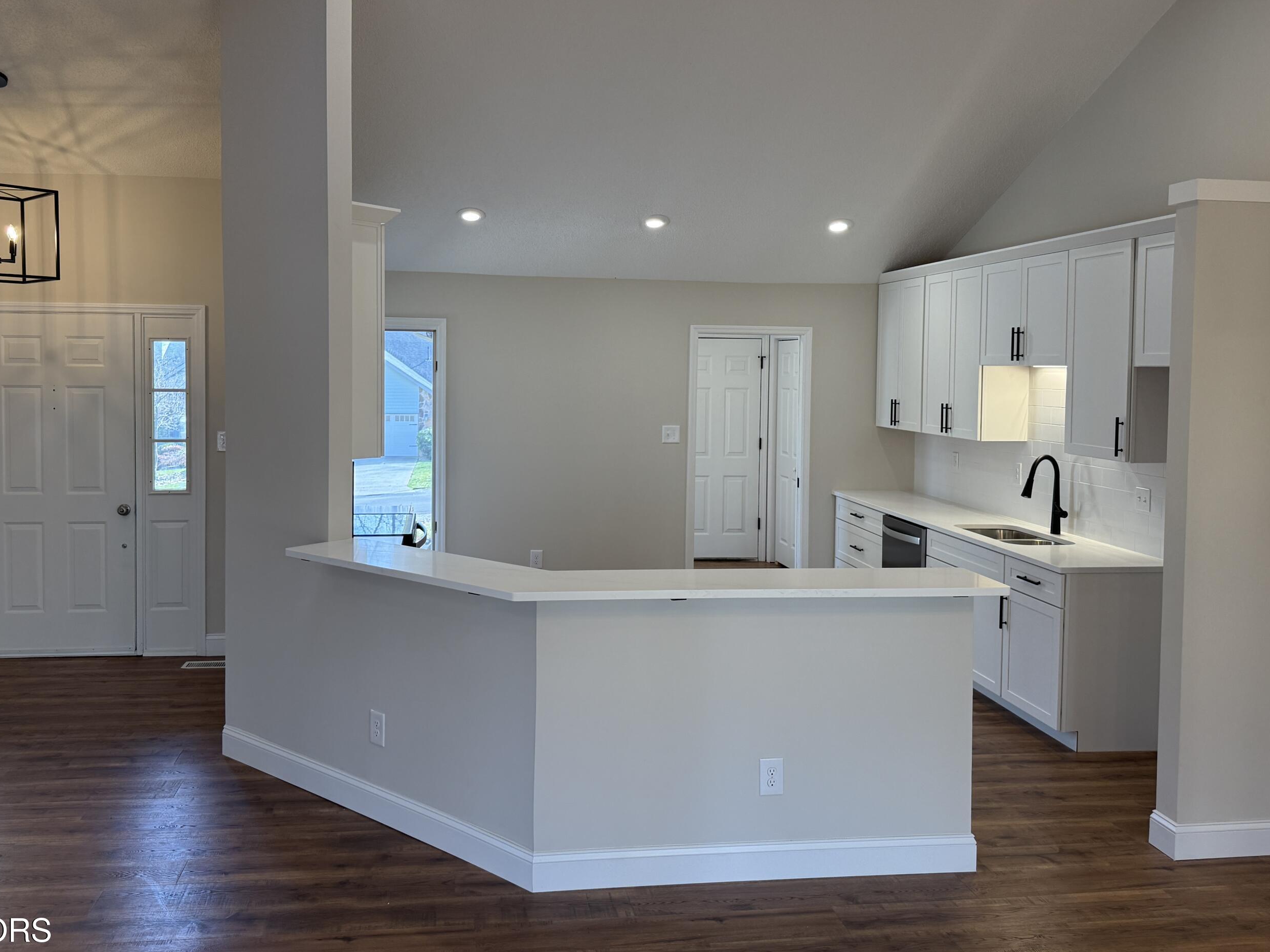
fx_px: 1064
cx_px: 575
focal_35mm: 29
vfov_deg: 48.1
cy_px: 408
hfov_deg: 61.5
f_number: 1.78
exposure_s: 1/226
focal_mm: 6.76
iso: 160
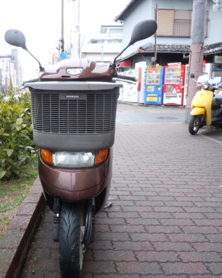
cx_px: 70
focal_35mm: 37
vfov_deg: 49.1
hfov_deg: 39.5
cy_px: 139
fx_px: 304
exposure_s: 1/60
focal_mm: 5
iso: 250
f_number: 3.7
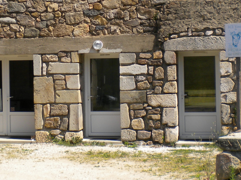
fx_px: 599
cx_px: 121
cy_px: 74
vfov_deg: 17.1
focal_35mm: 86
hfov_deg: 22.8
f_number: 4.6
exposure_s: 1/624
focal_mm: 6.3
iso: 80
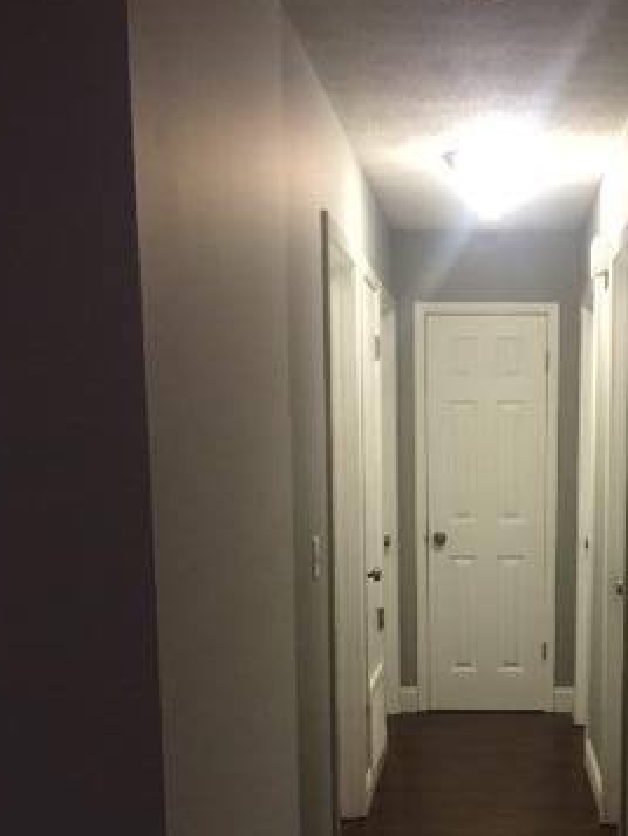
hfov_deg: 27.5
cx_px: 497
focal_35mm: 52
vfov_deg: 35.7
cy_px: 660
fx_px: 1257
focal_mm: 4.15
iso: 200
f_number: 2.2
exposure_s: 1/30
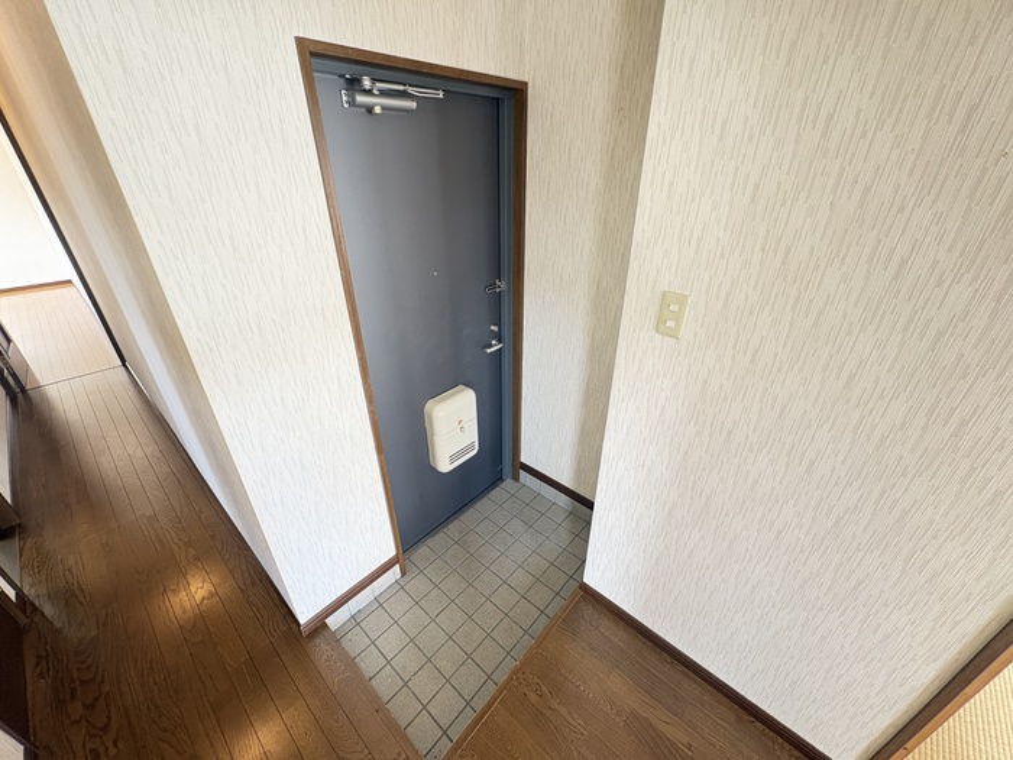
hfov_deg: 102.1
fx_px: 410
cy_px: 380
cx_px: 506
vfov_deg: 85.7
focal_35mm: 14
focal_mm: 2.22
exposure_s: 1/60
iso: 320
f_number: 2.2
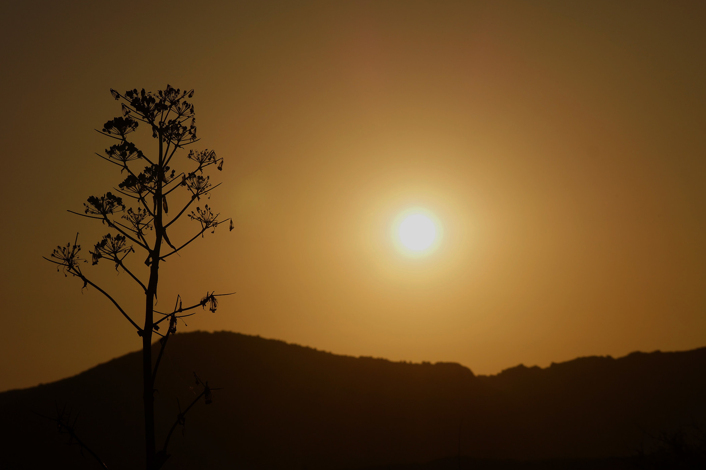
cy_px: 228
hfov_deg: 17.1
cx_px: 346
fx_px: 2352
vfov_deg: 11.4
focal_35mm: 120
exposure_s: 1/800
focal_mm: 70
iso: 100
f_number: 11
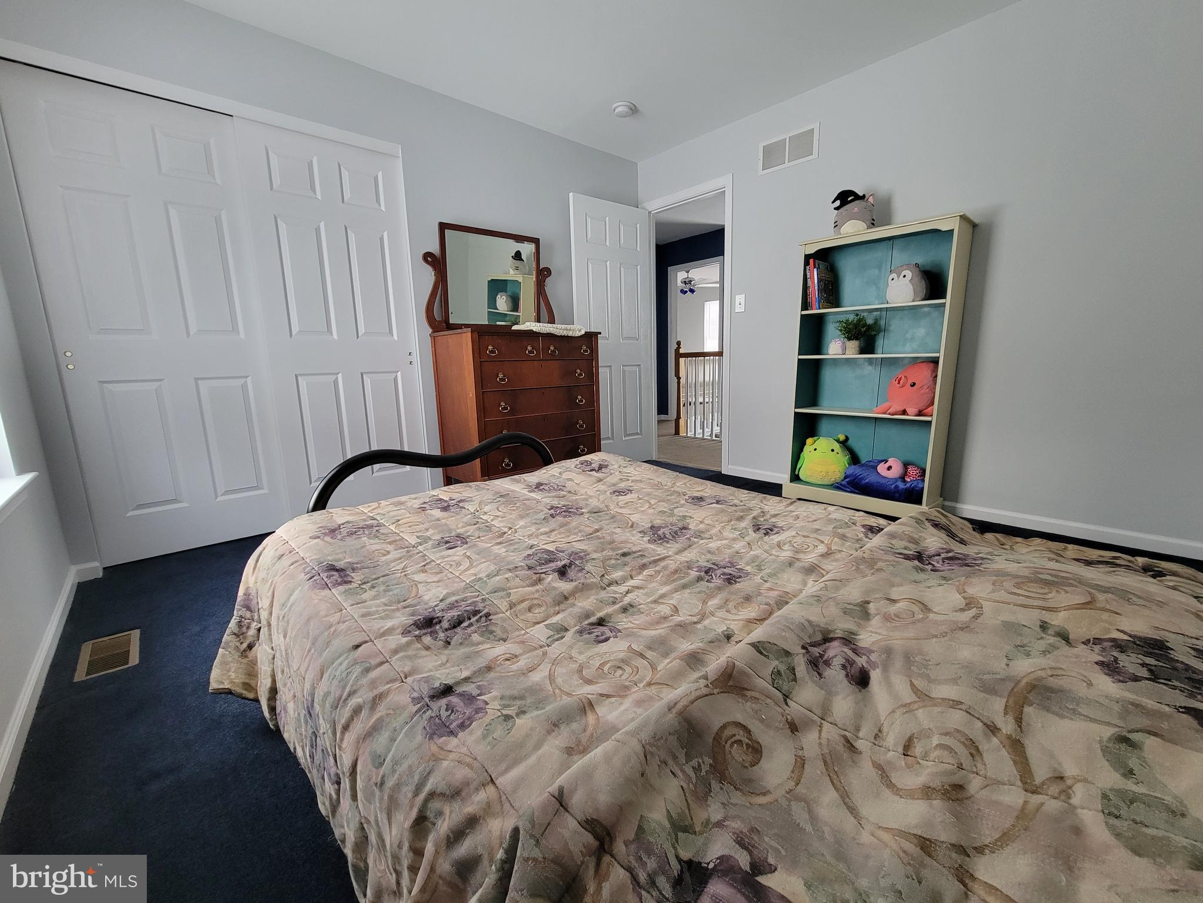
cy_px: 452
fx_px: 452
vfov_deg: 89.9
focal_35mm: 13
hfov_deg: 106.2
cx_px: 602
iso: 250
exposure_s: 1/60
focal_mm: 2.2
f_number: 2.2
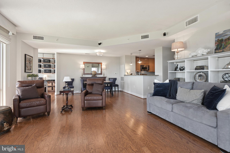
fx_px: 102
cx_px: 115
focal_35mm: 16
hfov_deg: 96.7
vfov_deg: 73.7
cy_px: 76
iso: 200
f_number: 8
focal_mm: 16
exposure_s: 1/100
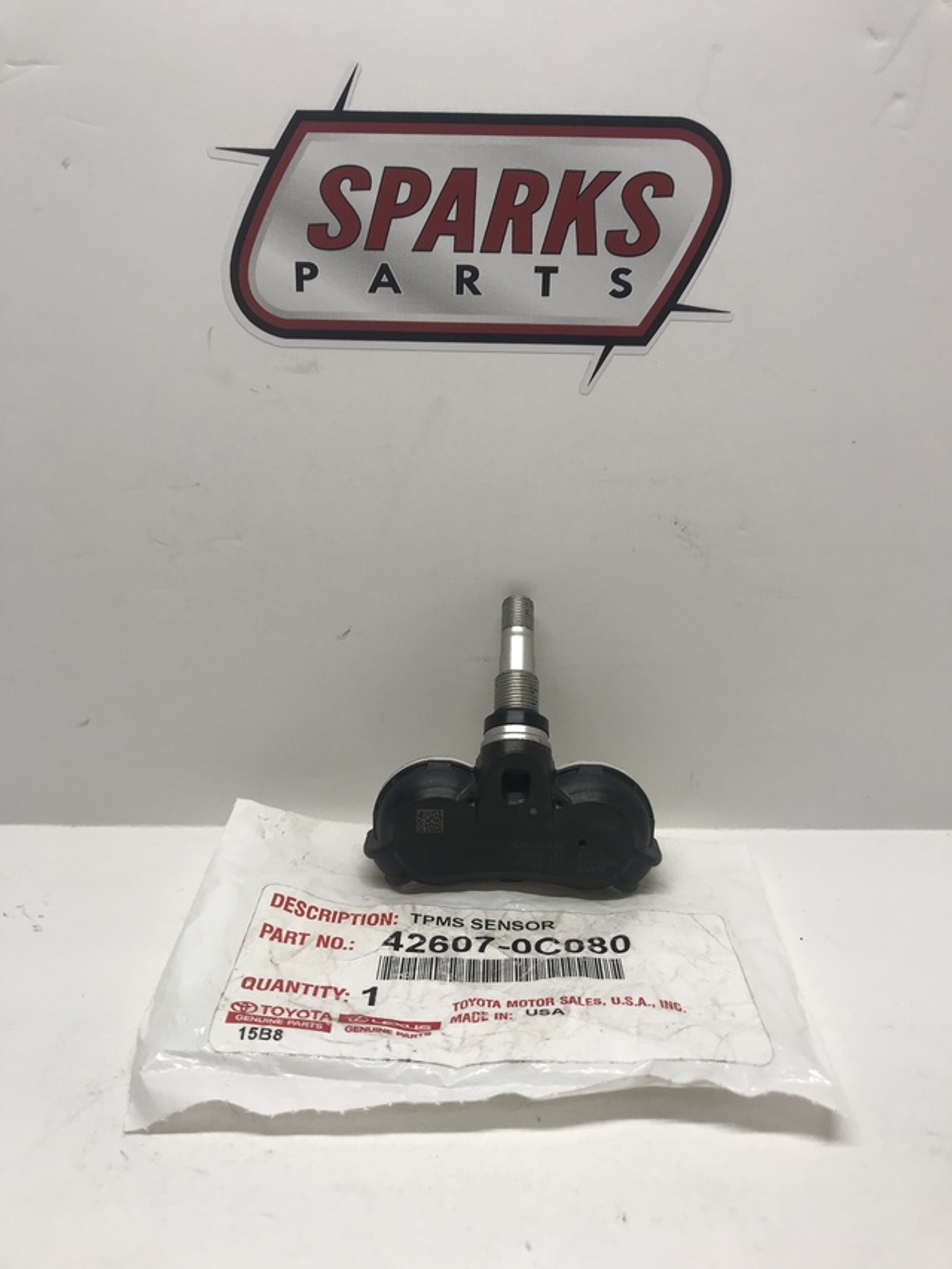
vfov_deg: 63.4
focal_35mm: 28
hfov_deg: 49.8
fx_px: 1026
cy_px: 634
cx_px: 476
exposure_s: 1/60
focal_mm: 3.99
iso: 25
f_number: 1.8
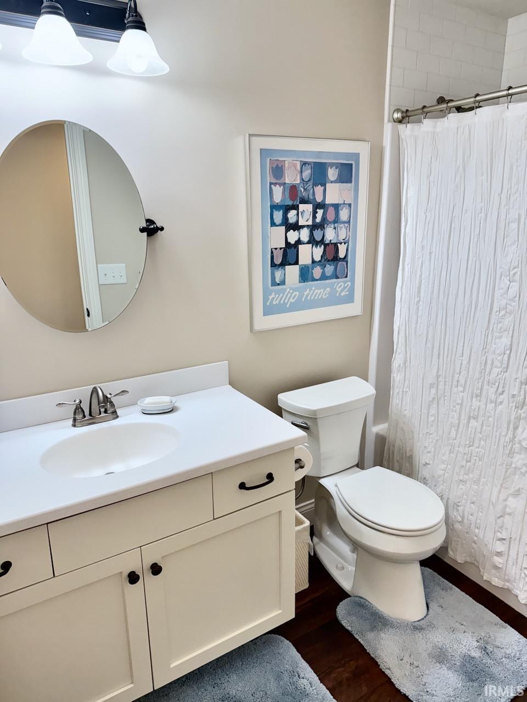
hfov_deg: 56.8
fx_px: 487
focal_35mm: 24
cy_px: 351
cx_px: 264
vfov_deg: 71.6
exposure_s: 1/120
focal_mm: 6.76
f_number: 1.78
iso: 250
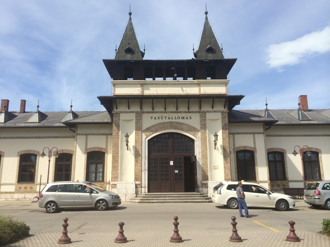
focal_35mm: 30
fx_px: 286
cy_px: 124
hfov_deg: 60.0
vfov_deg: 46.8
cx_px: 165
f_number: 2.2
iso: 40
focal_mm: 4.12
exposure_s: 1/2415
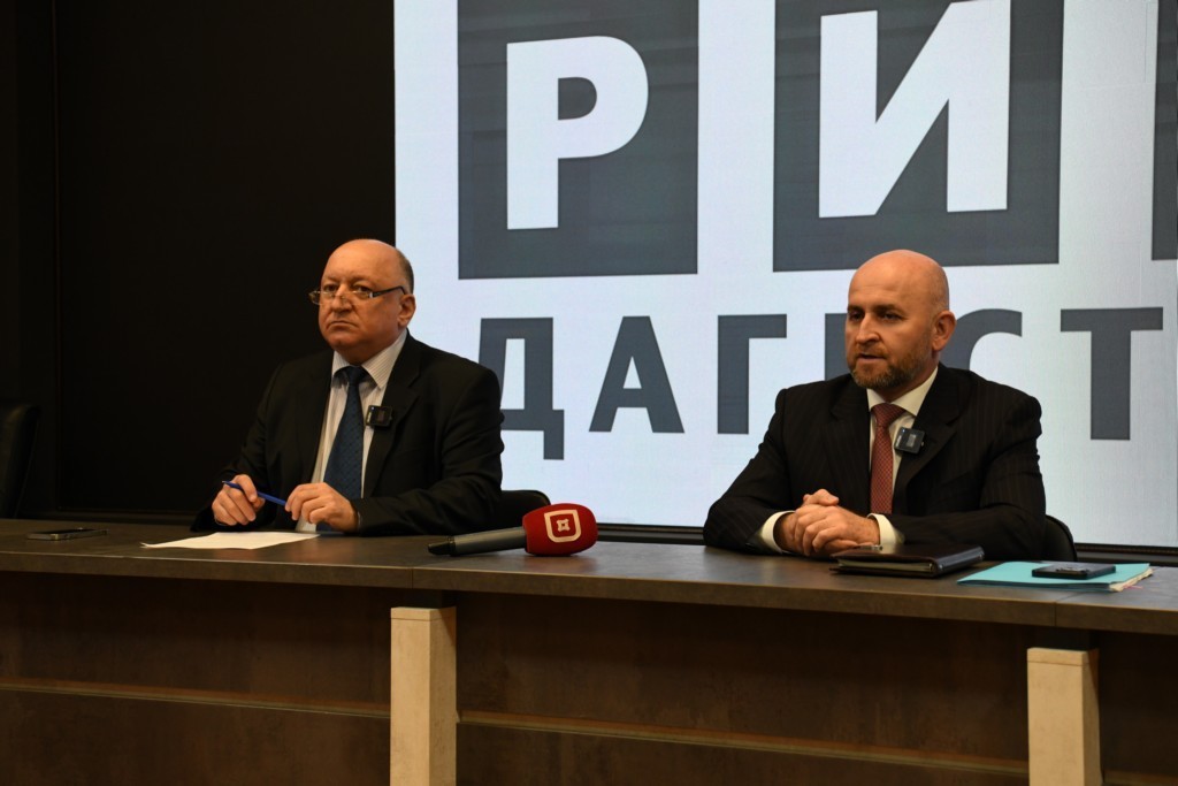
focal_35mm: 65
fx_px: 2127
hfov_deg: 31.0
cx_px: 589
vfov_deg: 20.9
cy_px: 393
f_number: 5.6
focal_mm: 65
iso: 1600
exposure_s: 1/100
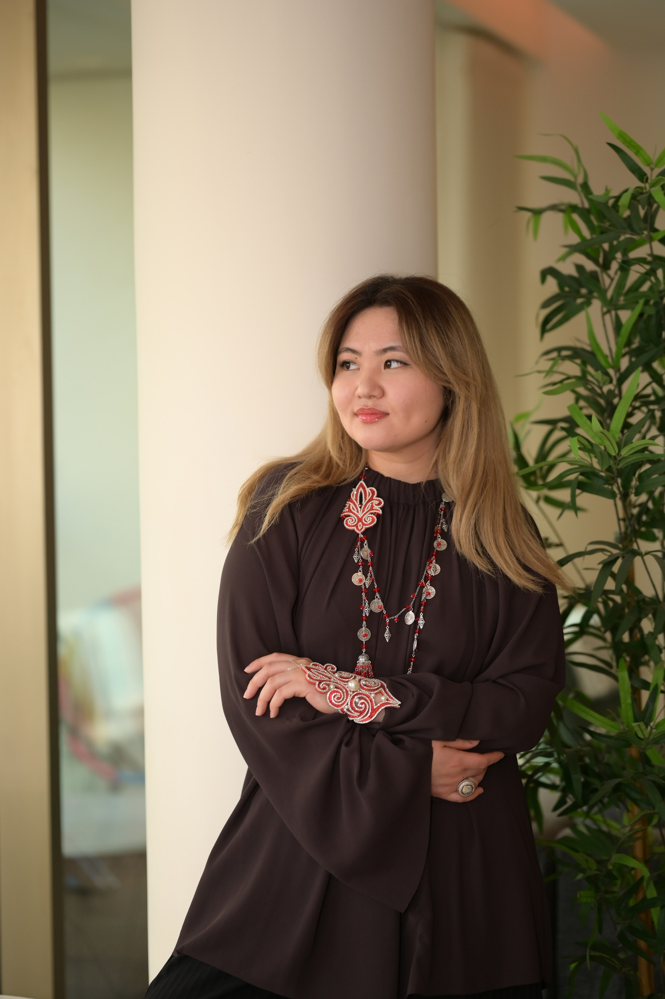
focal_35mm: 85
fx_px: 2358
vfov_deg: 23.9
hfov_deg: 16.0
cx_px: 332
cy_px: 500
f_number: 1.8
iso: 400
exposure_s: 1/800
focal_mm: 85
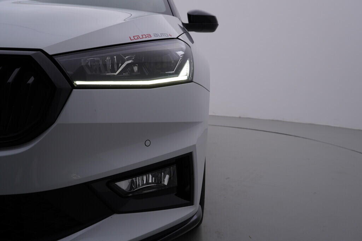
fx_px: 362
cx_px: 181
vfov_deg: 36.9
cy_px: 120
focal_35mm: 36
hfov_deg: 53.1
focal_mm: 24
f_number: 5.6
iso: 125
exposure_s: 1/125
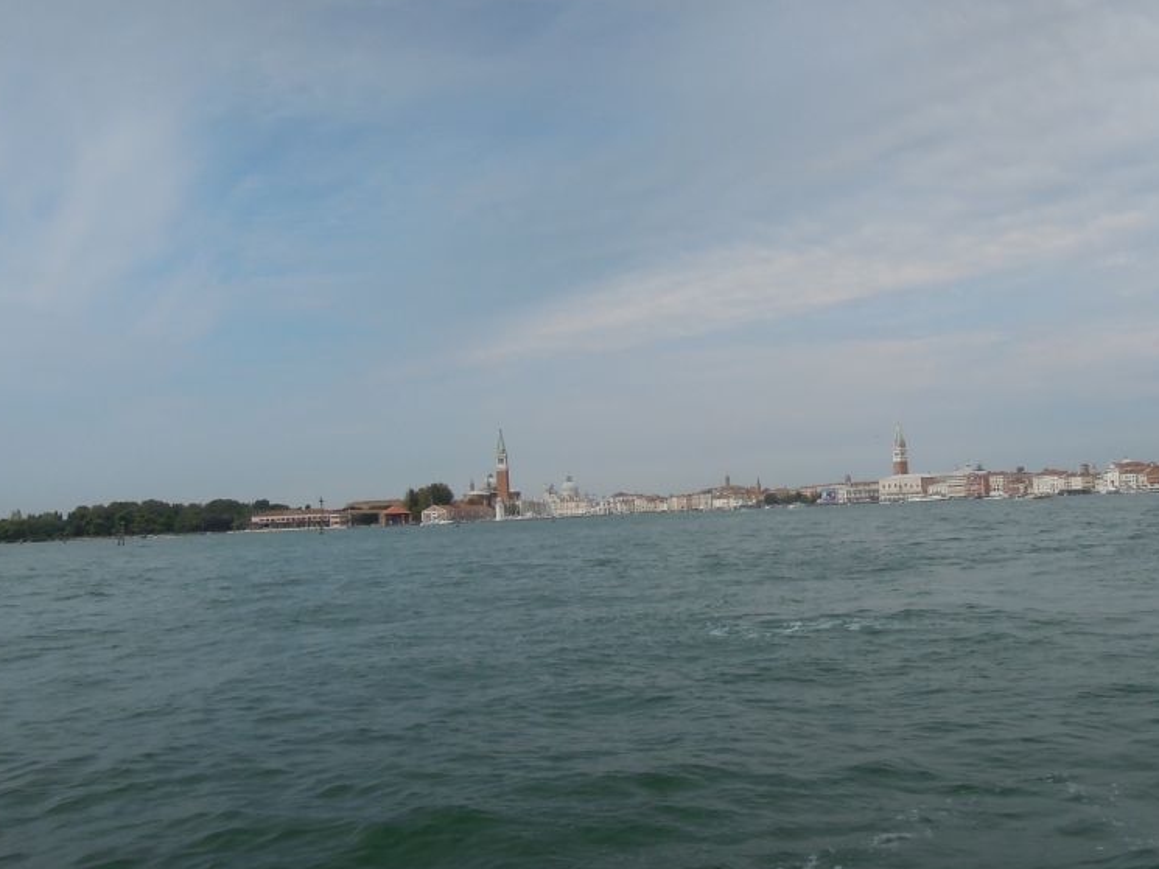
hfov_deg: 54.9
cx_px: 705
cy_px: 483
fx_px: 1105
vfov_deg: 42.9
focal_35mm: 33
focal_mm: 4.3
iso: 160
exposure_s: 1/1250
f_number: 5.6
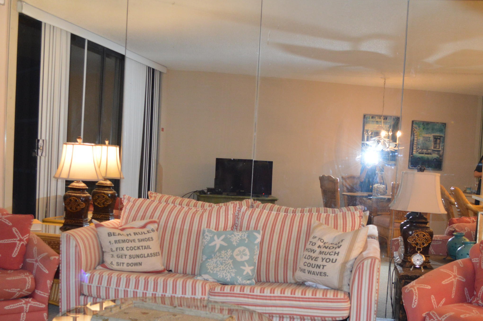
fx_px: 590
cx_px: 238
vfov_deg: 30.2
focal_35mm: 44
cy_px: 214
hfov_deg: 44.5
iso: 1250
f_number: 3.8
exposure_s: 1/60
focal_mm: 20
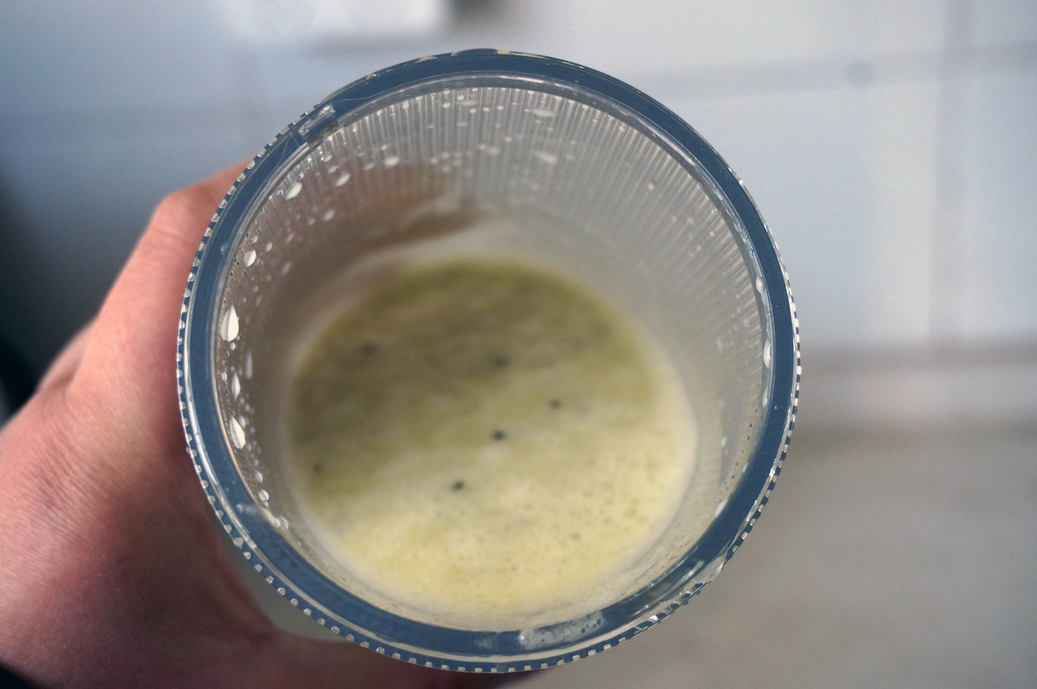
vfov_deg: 25.0
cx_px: 518
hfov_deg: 36.9
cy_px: 344
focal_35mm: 54
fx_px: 1554
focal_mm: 36
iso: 1000
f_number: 5.6
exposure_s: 1/60
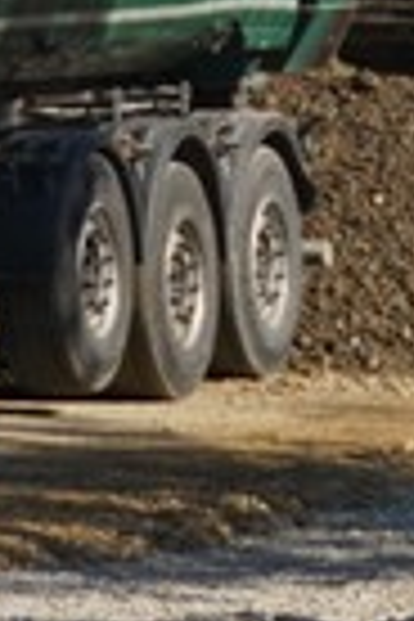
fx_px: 17956
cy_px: -421
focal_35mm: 1041
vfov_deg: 2.0
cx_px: 14
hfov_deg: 1.3
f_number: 6.3
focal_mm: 120
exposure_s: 1/400
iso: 100
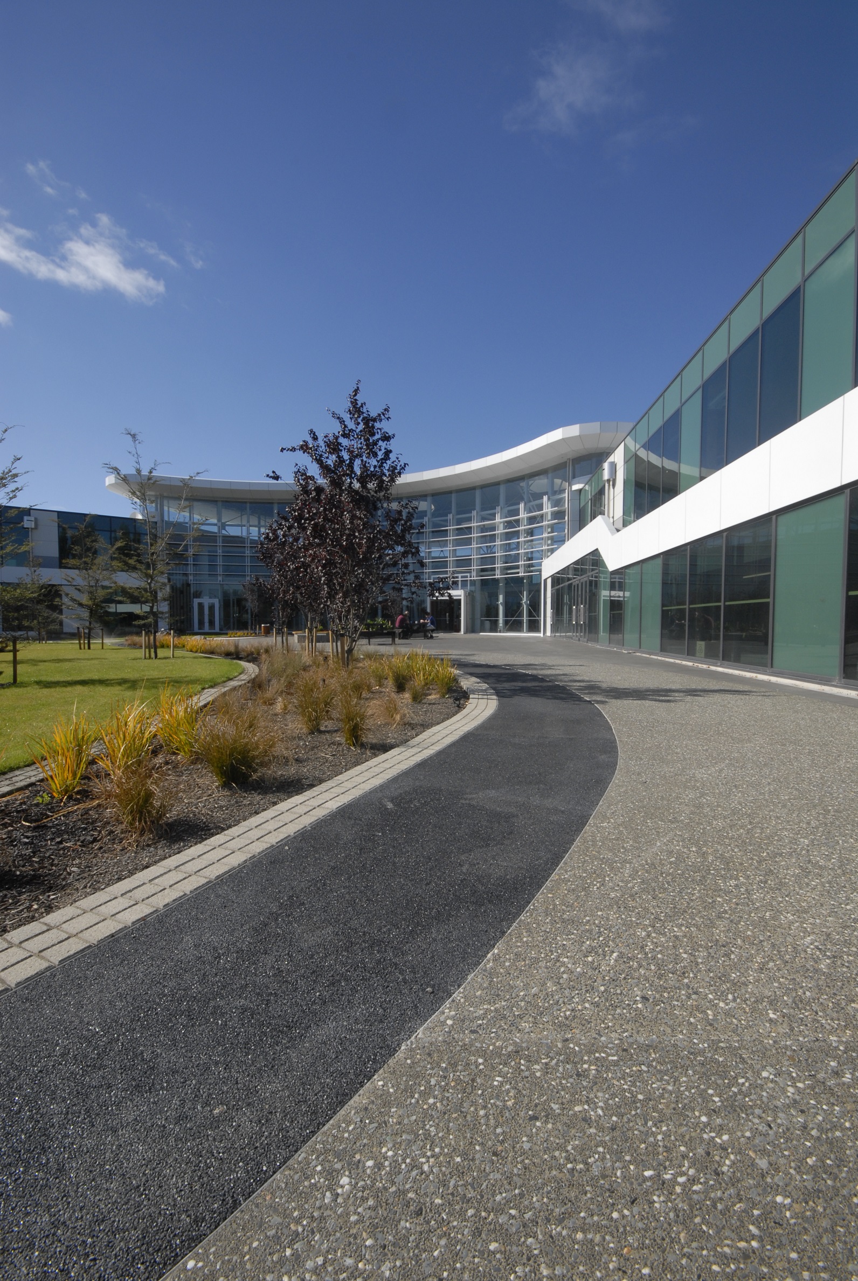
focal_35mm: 15
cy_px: 640
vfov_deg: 100.3
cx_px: 429
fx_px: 535
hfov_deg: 77.5
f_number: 14
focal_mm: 10
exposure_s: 1/160
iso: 200
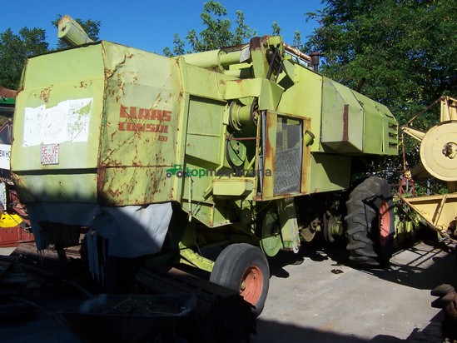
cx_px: 228
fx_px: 475
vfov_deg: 39.7
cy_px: 172
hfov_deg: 51.3
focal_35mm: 36
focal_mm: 5.6
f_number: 5.6
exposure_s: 1/500
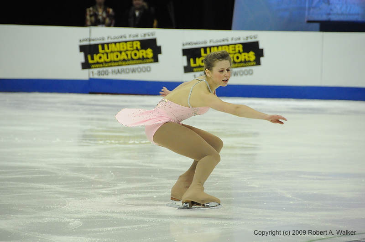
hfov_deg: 8.1
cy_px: 121
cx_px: 182
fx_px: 2582
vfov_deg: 5.4
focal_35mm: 255
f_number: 5.6
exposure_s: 1/800
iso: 3200
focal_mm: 170
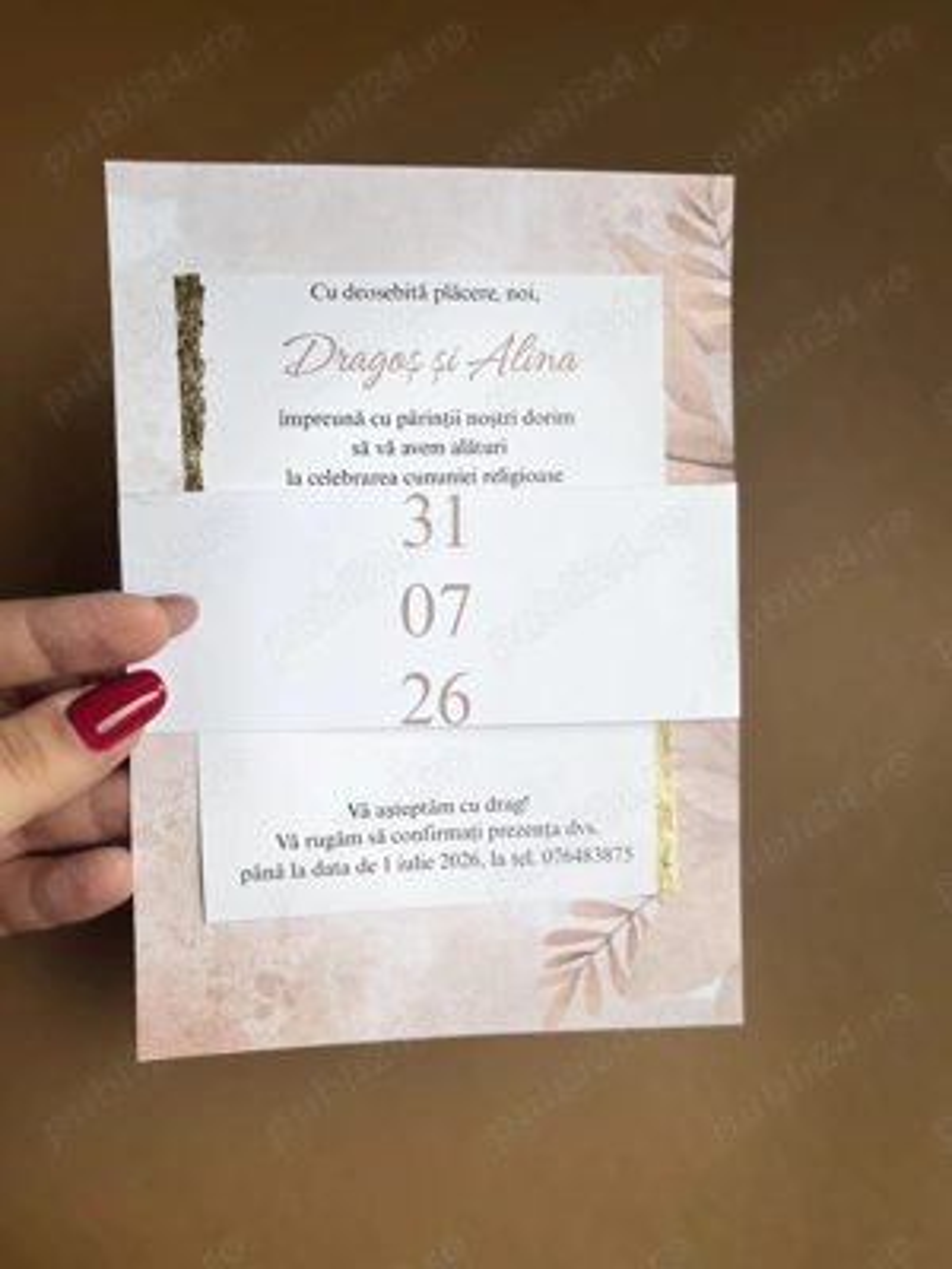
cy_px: 634
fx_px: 953
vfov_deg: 67.3
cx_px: 476
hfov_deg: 53.1
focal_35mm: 26
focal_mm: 5.1
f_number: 1.6
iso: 50
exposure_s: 1/350
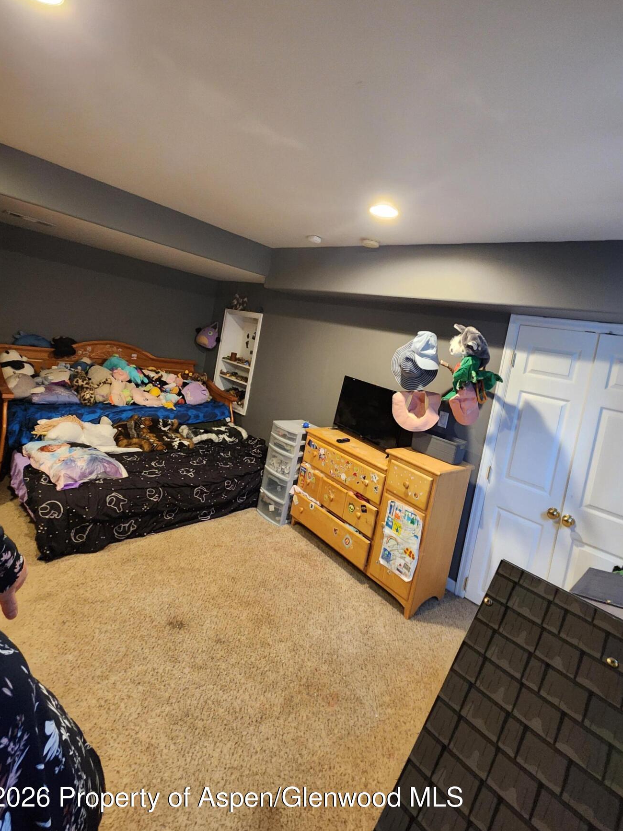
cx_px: 328
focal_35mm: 15
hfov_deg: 81.7
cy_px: 362
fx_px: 360
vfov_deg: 97.6
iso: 640
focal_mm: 2.2
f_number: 2.2
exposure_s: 1/24
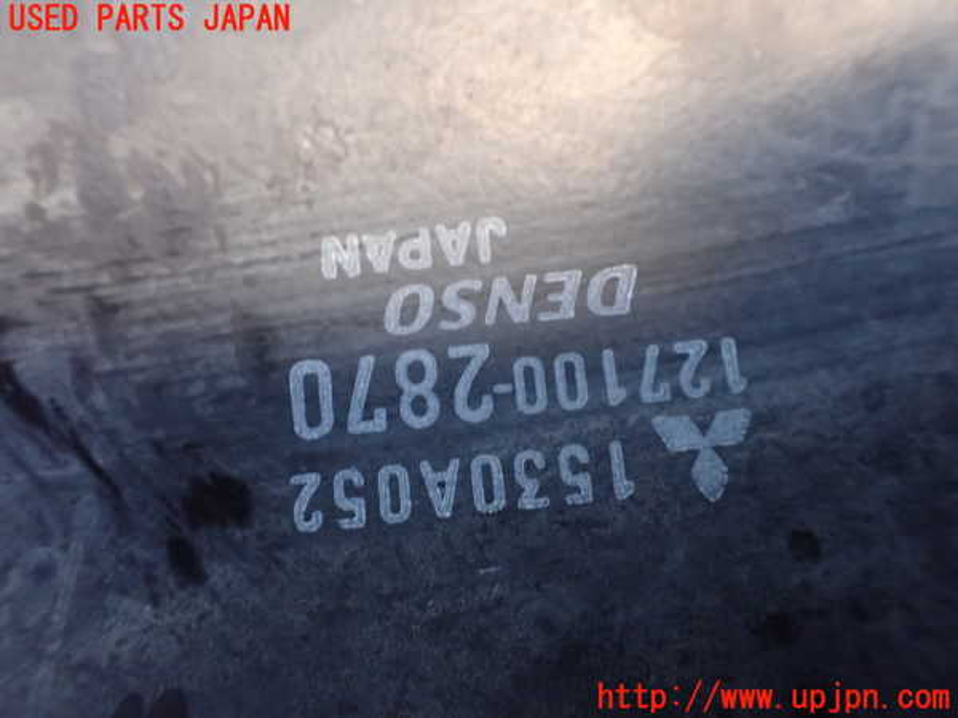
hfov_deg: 60.0
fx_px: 830
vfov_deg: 46.8
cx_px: 479
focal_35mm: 30
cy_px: 359
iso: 1250
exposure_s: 1/30
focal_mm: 5.4
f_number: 2.3
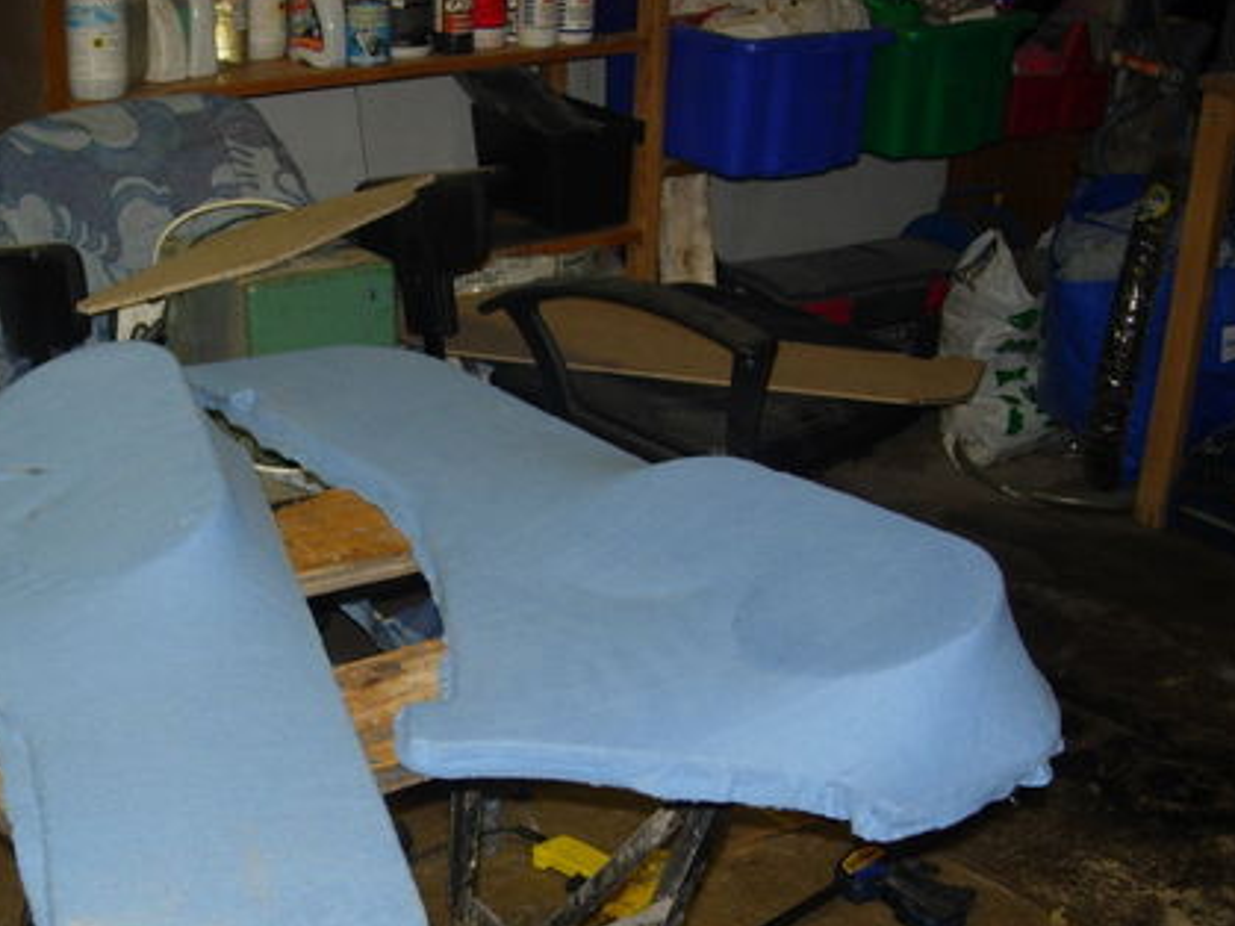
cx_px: 354
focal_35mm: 58
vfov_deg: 25.0
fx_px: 2069
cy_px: 669
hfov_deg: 32.8
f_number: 2.8
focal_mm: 7.8
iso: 79
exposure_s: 1/64
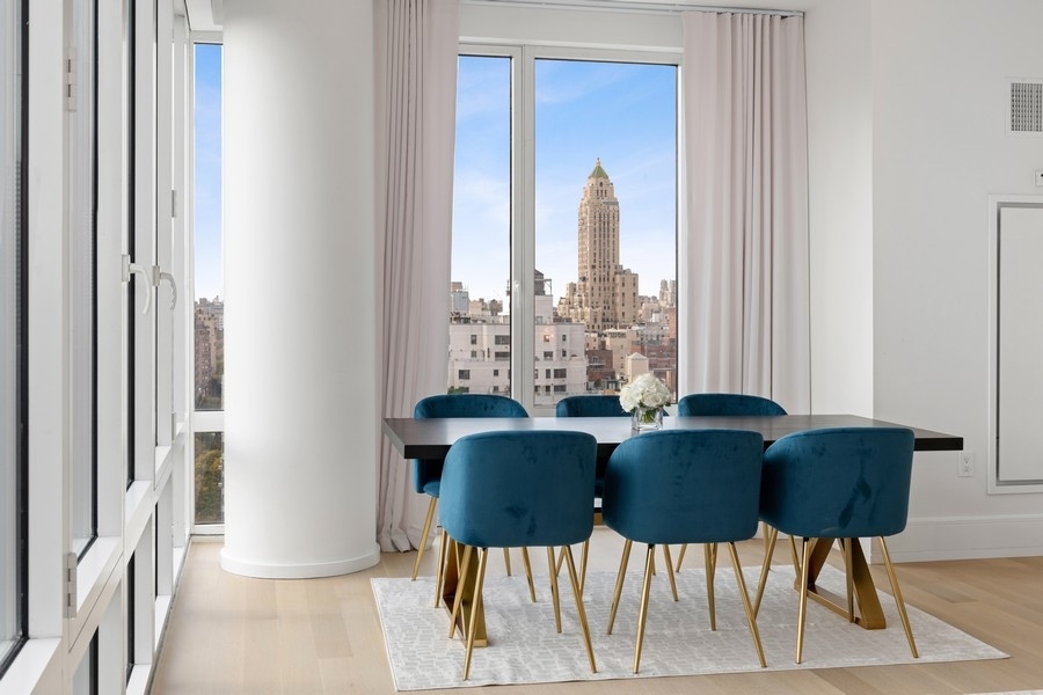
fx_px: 1217
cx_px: 522
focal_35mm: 42
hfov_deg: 46.4
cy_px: 348
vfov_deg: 31.9
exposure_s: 1/20
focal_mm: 42
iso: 200
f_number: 11
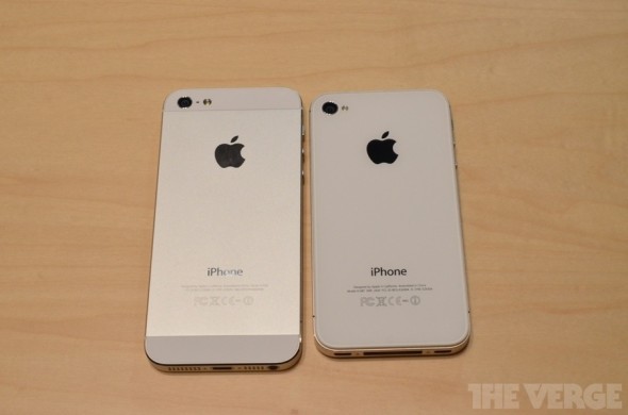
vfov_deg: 22.5
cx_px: 314
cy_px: 208
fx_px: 1044
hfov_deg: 33.5
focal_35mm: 60
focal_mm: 40
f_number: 9
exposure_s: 1/100
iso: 1400
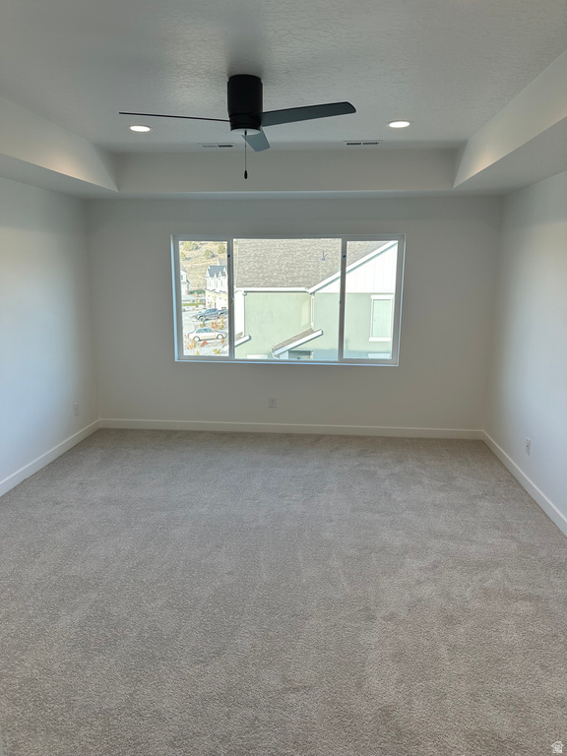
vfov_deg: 71.6
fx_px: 524
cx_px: 284
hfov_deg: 56.8
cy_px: 378
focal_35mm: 24
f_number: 1.78
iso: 80
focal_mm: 6.86
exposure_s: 1/243
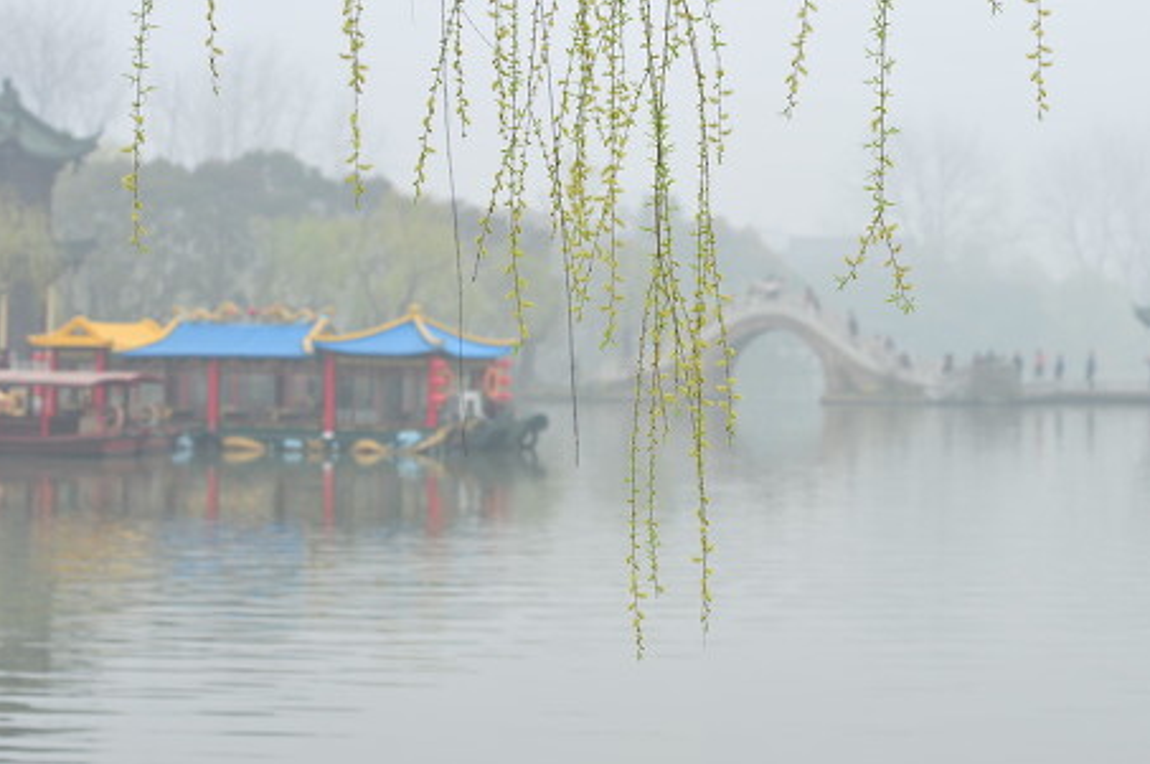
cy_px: 287
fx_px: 3159
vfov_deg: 13.8
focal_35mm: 99
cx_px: 701
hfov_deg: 20.6
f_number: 5
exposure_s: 1/160
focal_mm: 70
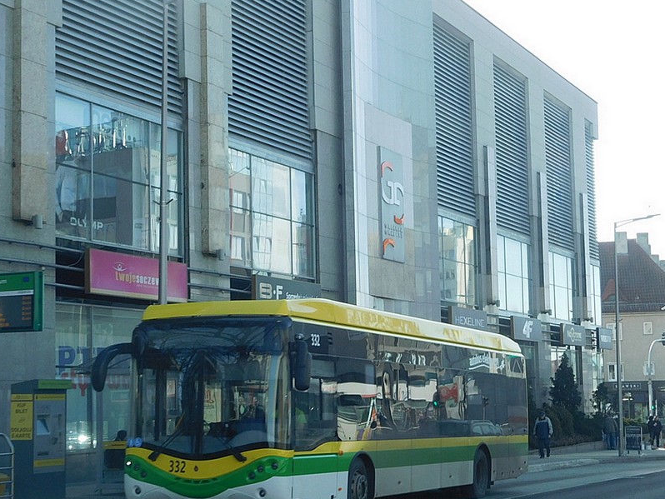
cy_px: 280
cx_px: 310
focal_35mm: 62
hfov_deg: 31.2
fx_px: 1191
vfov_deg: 23.6
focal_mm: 9.8
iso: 125
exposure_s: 1/250
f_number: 4.2
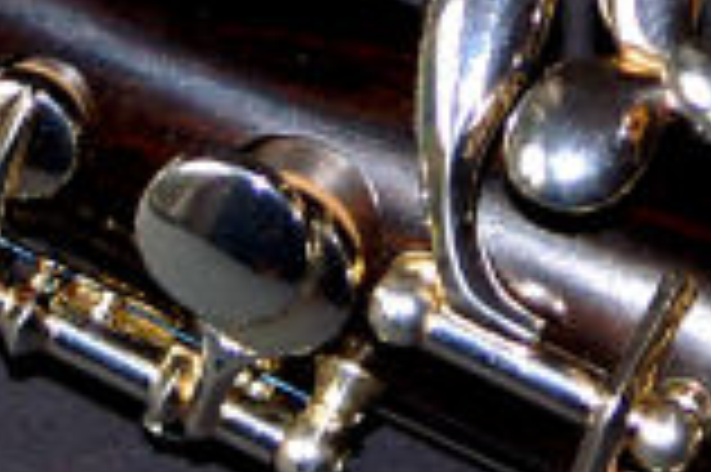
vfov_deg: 2.9
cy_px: -153
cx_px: 686
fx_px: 9273
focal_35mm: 470
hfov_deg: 4.4
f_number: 5.6
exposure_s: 1/100
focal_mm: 50
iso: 400
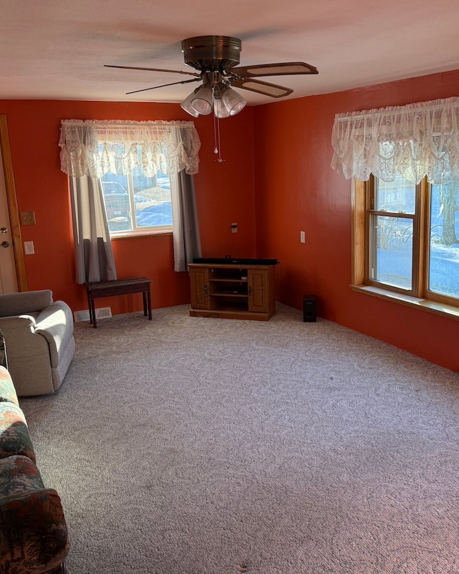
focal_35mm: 32
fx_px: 544
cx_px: 253
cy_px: 282
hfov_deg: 45.7
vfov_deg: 55.7
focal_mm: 6.76
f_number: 1.78
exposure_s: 1/332
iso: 100
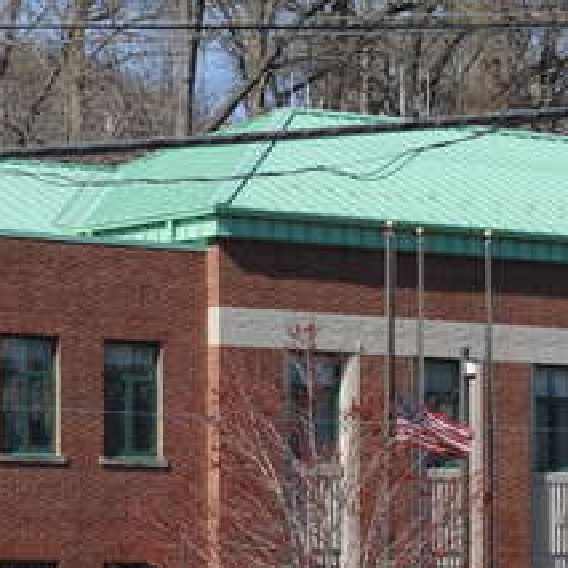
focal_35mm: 210
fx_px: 3898
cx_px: 360
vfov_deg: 8.3
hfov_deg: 8.3
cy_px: 353
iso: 200
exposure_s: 1/400
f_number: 10
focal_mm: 44
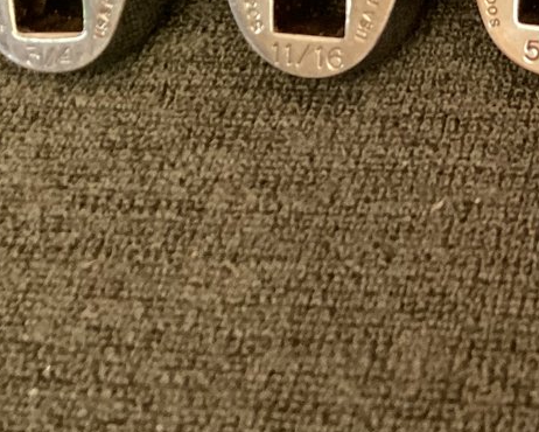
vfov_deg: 14.9
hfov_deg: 17.9
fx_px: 1580
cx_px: 736
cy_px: -126
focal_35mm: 99
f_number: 2.4
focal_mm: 3.3
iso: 320
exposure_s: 1/33
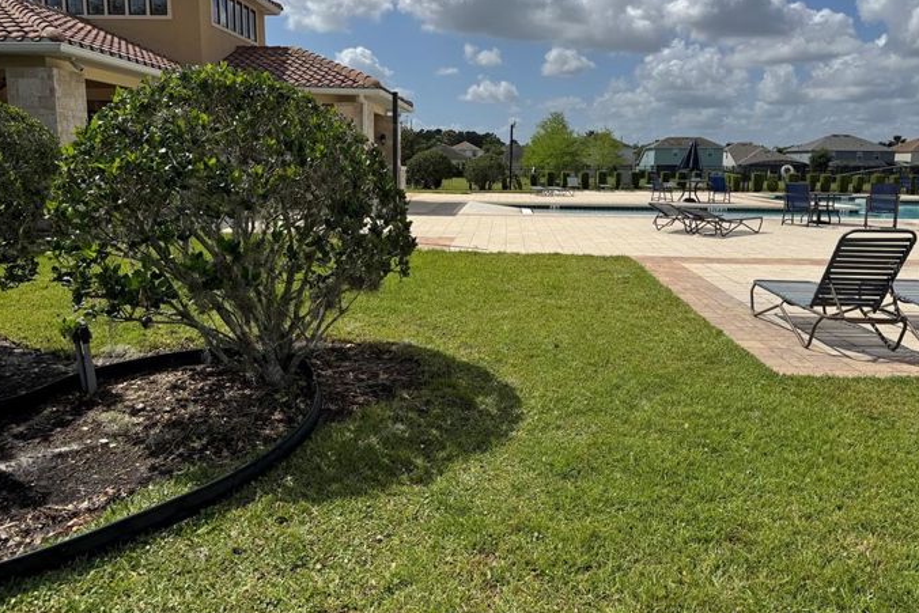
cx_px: 466
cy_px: 266
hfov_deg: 69.4
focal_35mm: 26
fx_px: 664
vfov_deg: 49.4
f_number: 1.78
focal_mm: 6.76
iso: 80
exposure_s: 1/7092
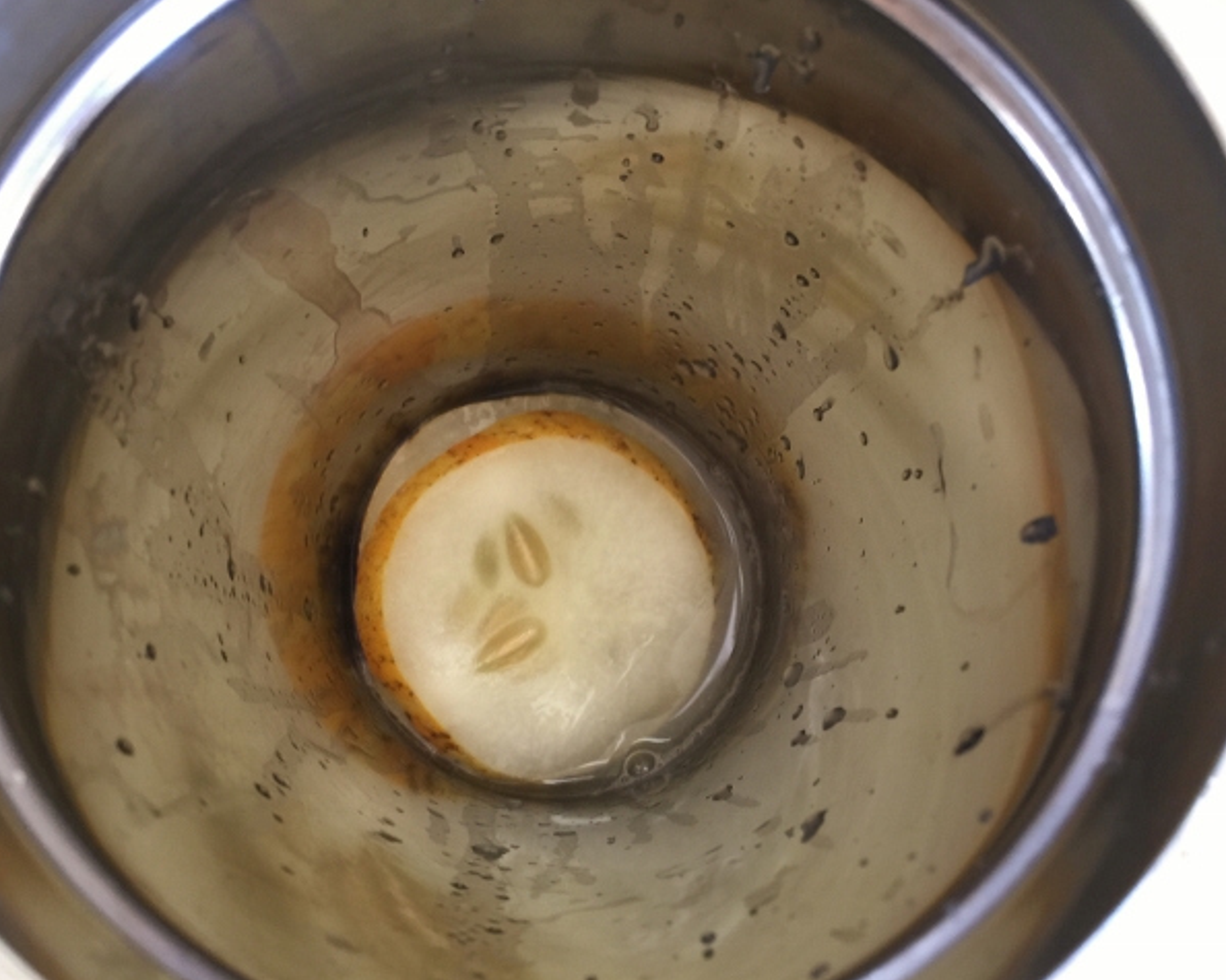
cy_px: 497
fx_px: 1125
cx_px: 603
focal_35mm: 31
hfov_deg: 57.2
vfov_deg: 47.1
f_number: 2.2
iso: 64
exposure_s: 1/15
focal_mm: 4.15
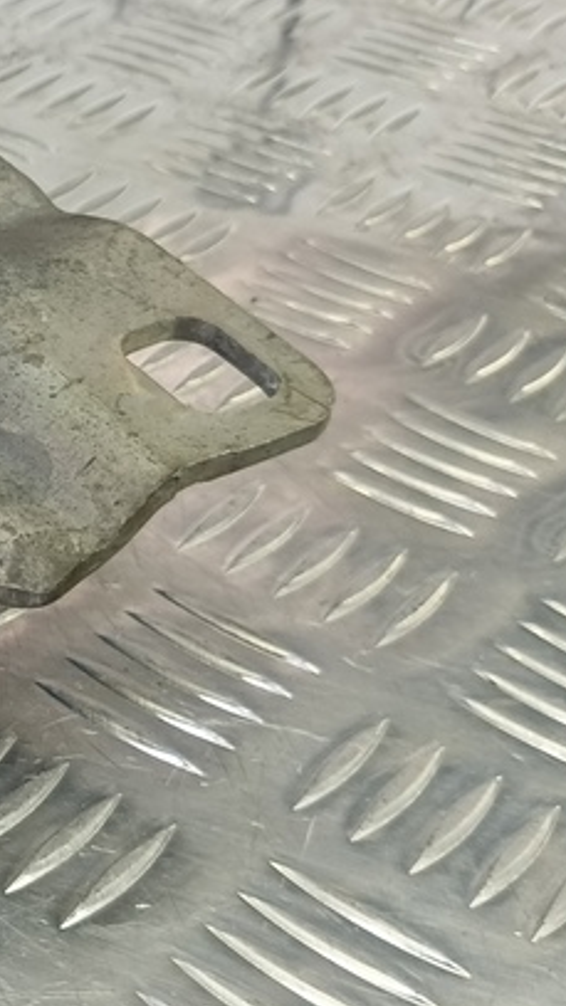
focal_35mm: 63
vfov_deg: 33.3
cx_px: -623
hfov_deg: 14.9
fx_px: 1681
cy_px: 514
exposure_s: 1/50
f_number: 1.6
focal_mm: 4.11
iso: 133
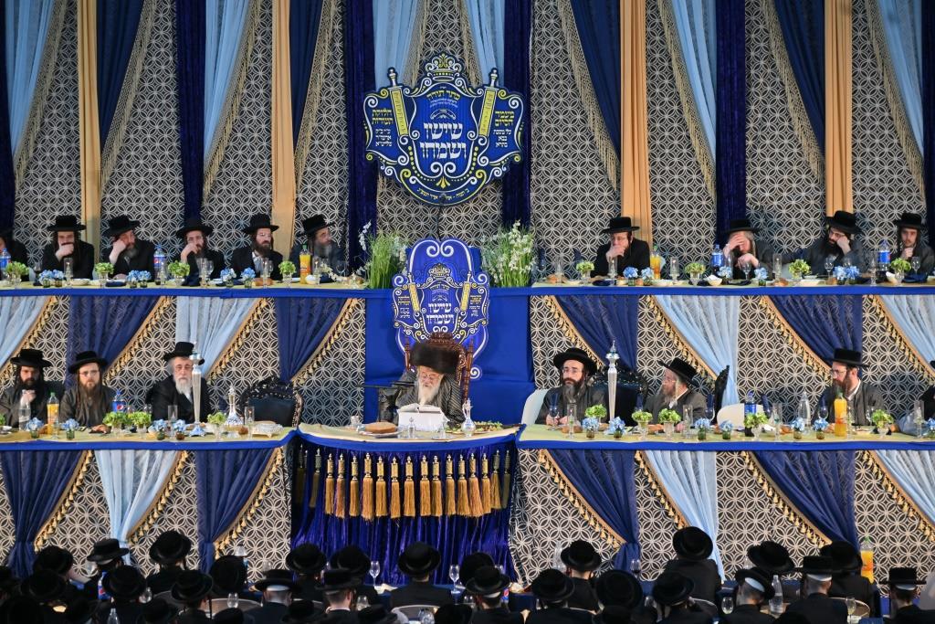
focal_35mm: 120
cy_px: 312
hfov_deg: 17.1
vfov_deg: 11.4
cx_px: 468
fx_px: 3117
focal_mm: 120
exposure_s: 1/320
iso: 640
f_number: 4
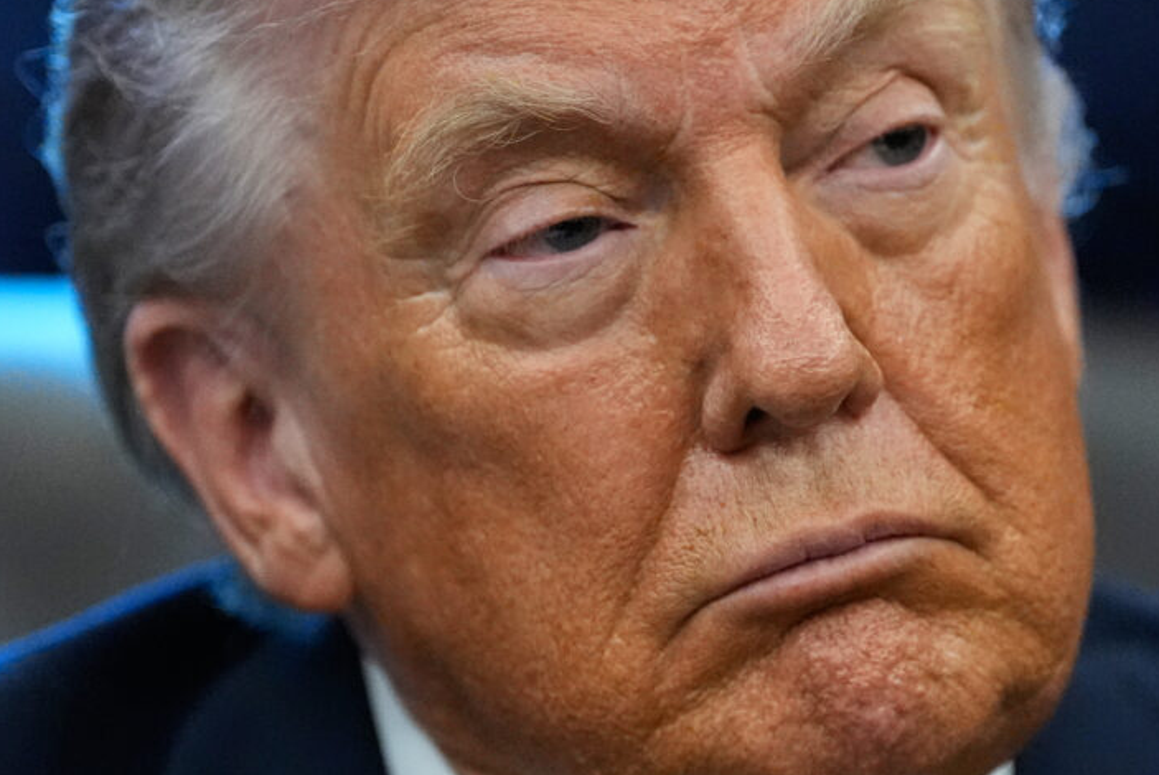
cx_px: 549
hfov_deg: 4.8
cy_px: 421
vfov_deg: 3.2
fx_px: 13855
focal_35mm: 430
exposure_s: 1/250
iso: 6400
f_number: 2.8
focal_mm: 197
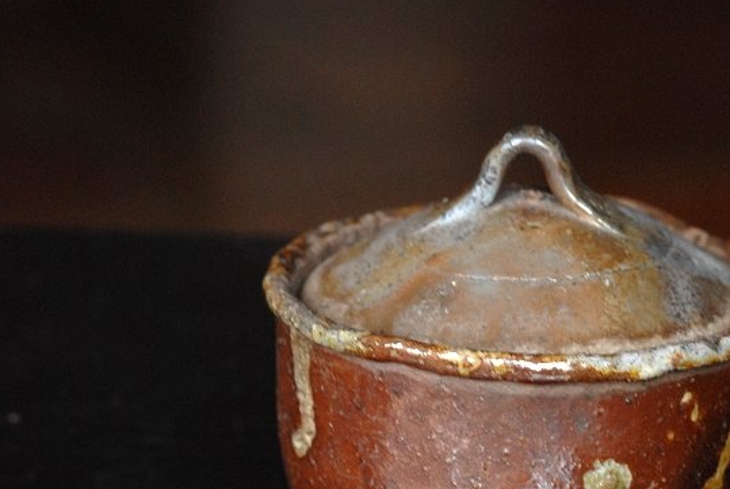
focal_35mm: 249
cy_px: 367
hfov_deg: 8.3
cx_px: 557
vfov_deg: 5.5
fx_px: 5052
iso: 400
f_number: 10
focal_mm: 105
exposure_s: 1/60
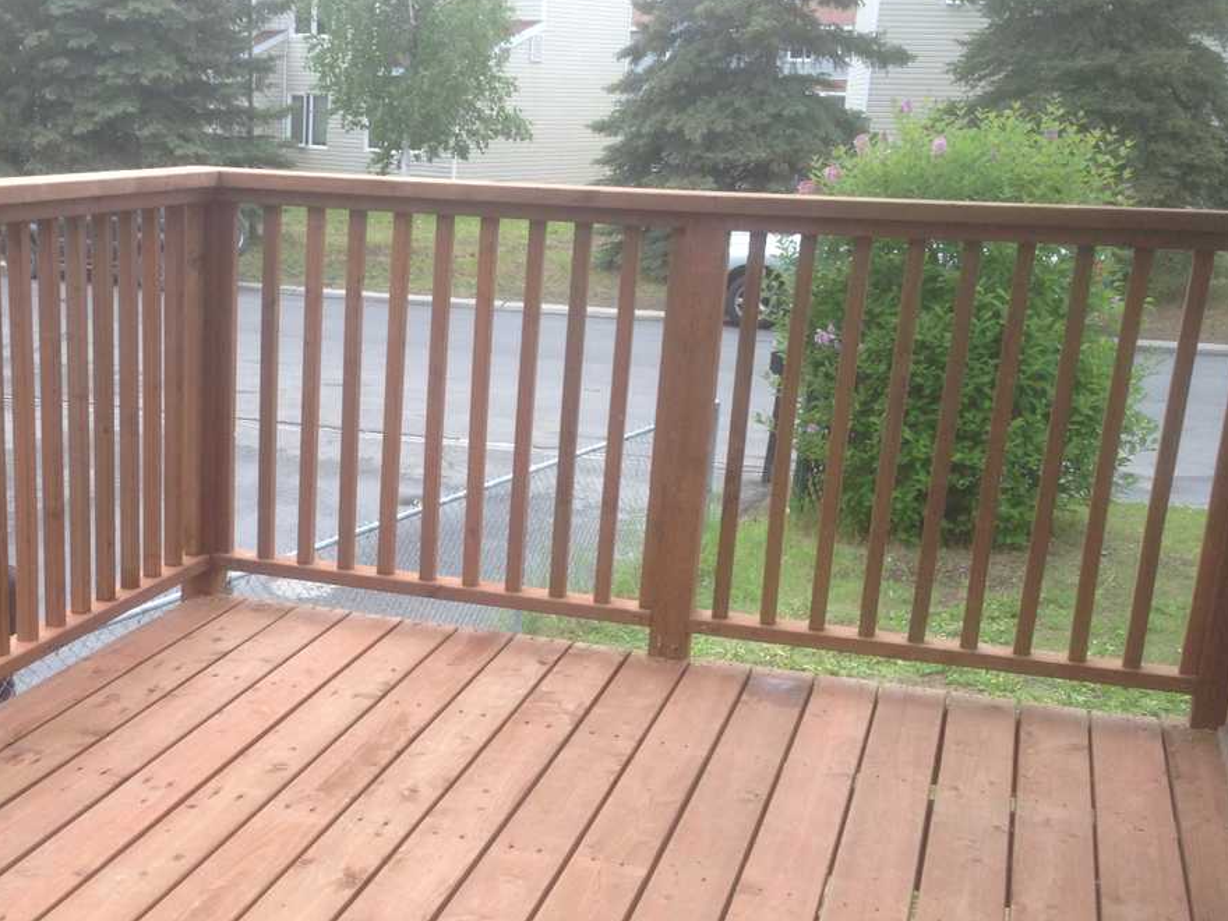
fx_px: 1774
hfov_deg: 37.7
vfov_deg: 29.0
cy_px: 593
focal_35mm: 50
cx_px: 403
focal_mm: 4.12
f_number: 2.4
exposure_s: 1/250
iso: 50
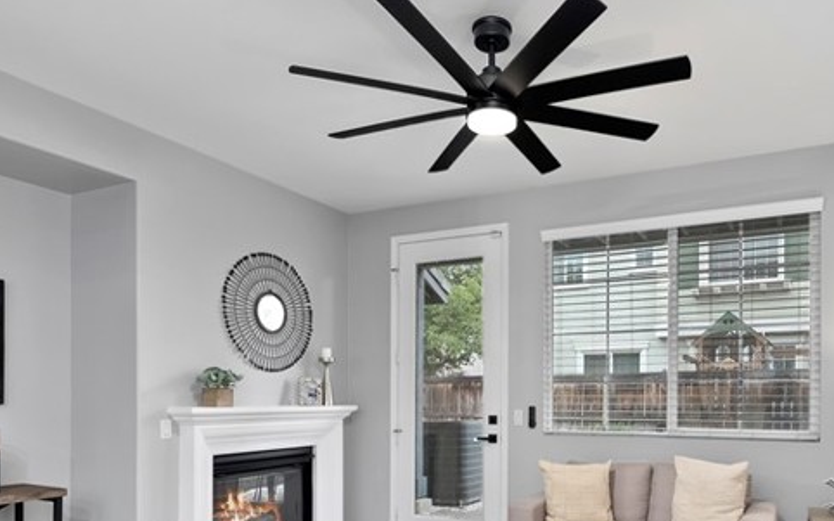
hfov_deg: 69.5
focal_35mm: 26
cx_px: 510
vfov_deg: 45.5
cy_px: 404
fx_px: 591
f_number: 6.3
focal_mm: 12
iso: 250
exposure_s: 1.3
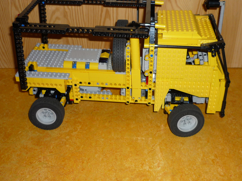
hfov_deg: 42.1
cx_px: 127
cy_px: 69
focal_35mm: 45
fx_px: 315
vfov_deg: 32.0
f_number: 2.8
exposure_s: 1/30
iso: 100
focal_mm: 5.5
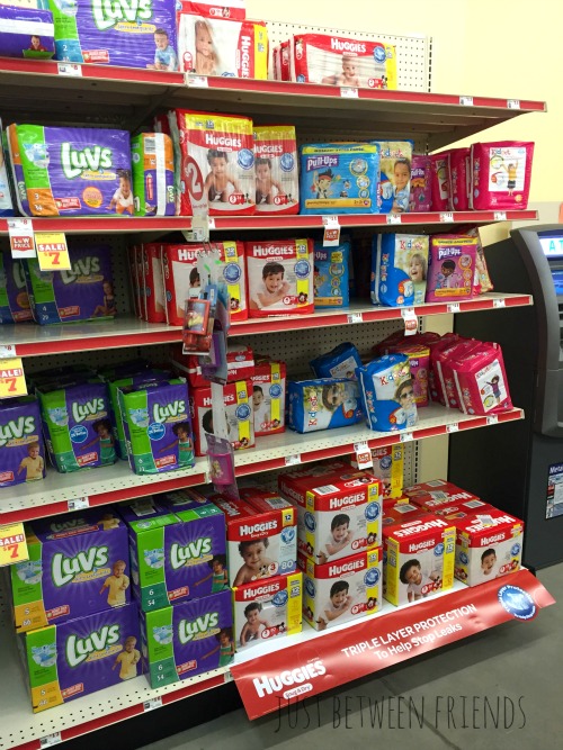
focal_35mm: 29
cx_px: 282
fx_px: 629
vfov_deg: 61.7
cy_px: 375
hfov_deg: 48.2
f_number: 2.2
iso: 50
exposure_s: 1/30
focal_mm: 4.15
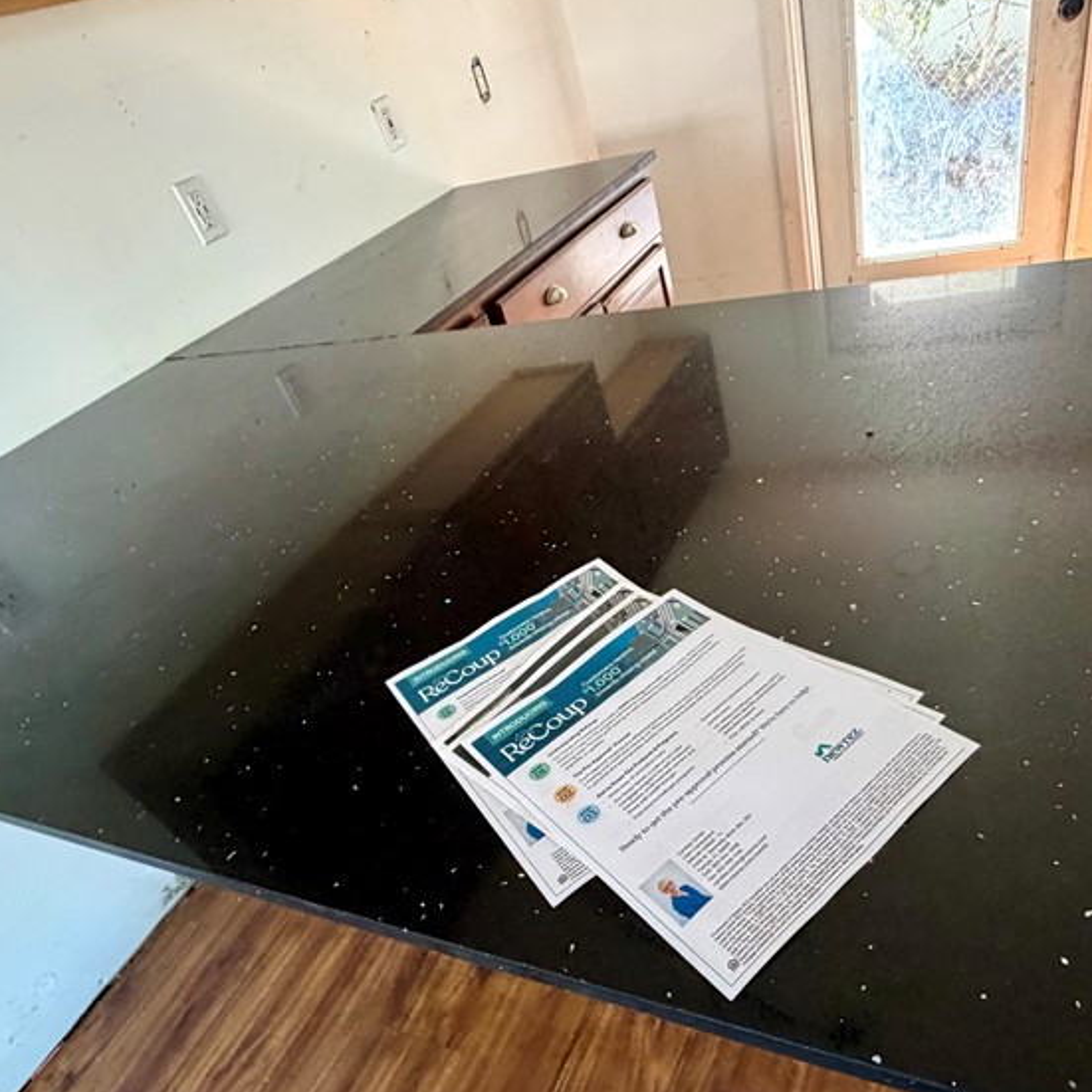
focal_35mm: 23
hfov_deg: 66.7
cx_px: 650
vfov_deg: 66.2
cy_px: 684
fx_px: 821
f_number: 2.2
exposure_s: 1/67
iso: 320
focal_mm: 2.22
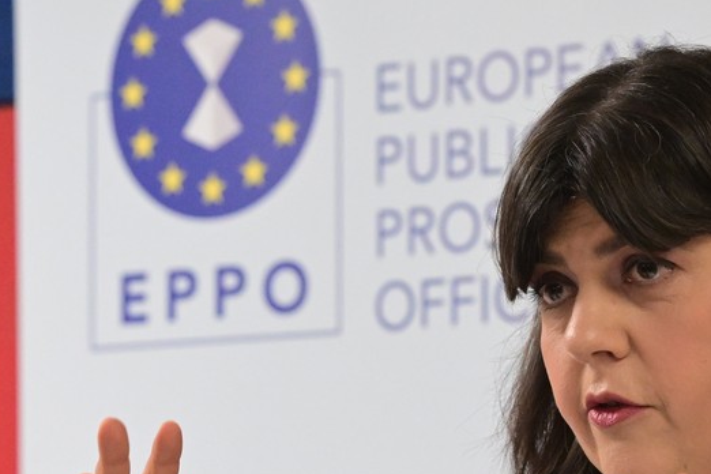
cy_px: 425
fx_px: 5589
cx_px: 554
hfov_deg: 7.3
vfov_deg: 4.9
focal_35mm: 283
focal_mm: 82
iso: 4000
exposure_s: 1/320
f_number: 3.5
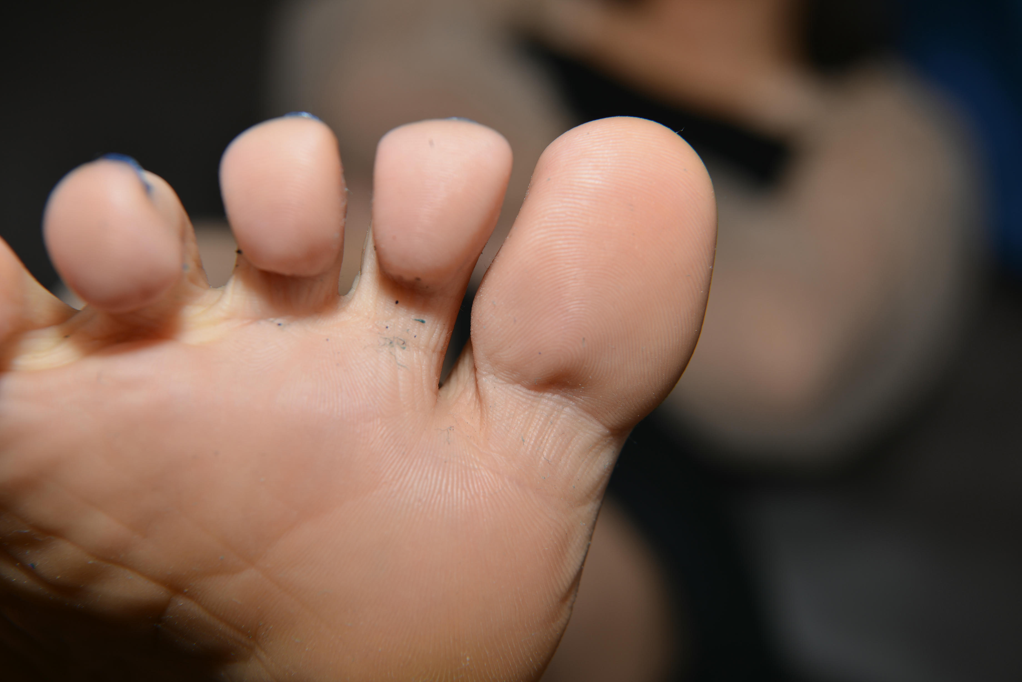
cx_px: 511
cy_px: 341
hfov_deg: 30.9
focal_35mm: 65
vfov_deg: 20.9
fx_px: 1846
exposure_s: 1/125
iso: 100
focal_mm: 65
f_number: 8
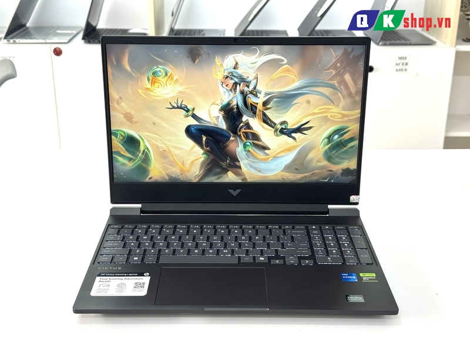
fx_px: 652
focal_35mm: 48
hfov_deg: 39.7
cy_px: 176
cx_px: 235
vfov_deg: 30.3
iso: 50
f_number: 1.78
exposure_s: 1/121
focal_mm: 6.76
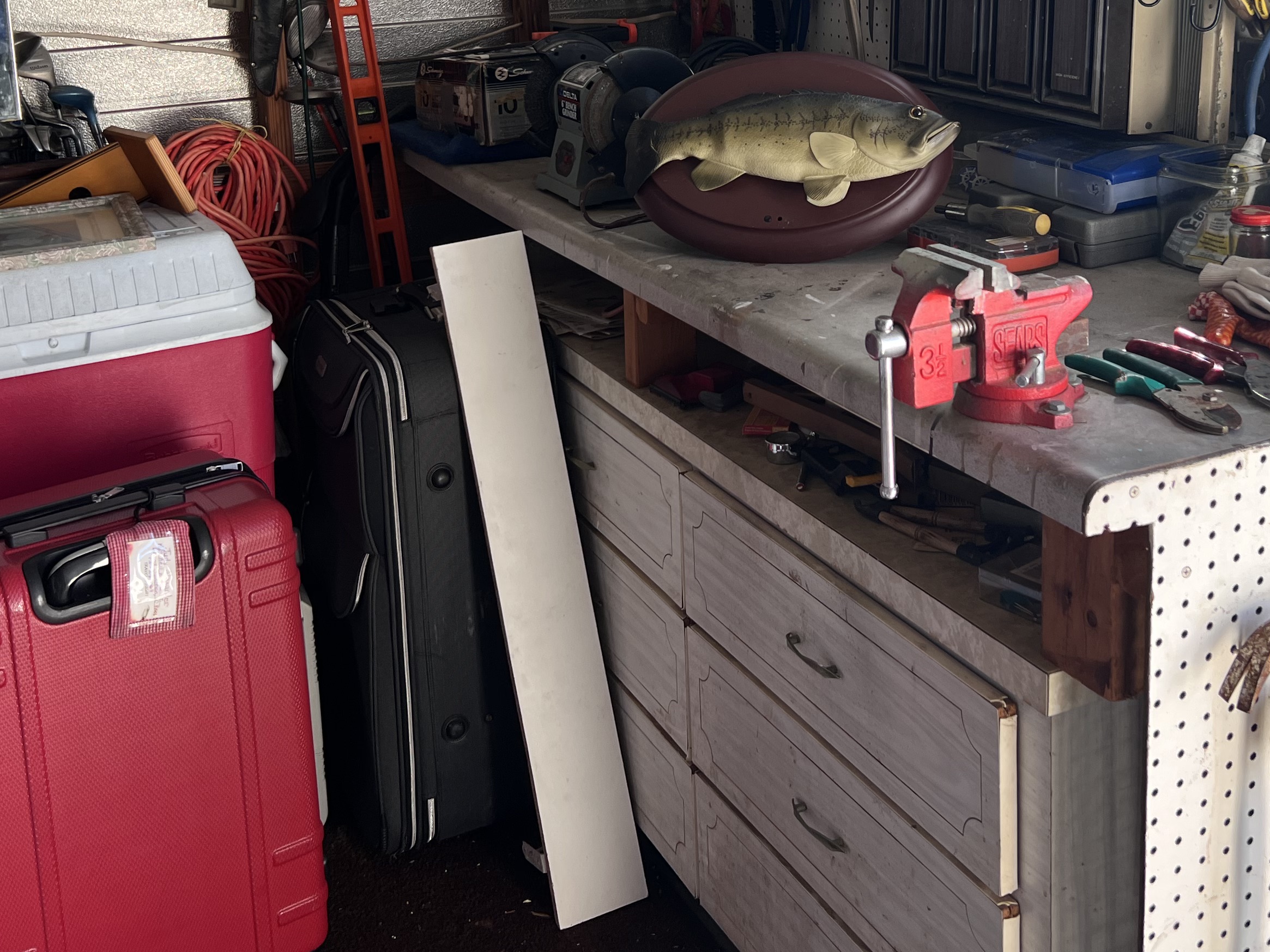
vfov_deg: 31.0
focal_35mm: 45
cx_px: 706
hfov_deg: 42.0
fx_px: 1651
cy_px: 134
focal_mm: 5.7
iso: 50
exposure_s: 1/121
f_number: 1.5
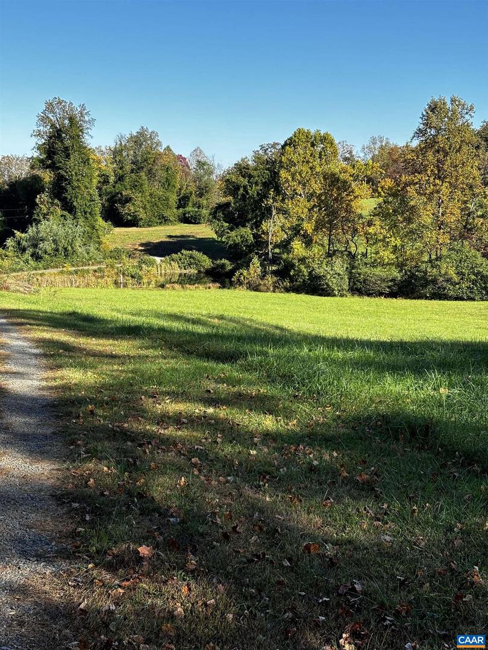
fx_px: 977
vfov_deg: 36.8
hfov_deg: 28.0
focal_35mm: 52
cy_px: 325
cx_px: 244
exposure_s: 1/1027
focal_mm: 5.96
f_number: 1.6
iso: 32
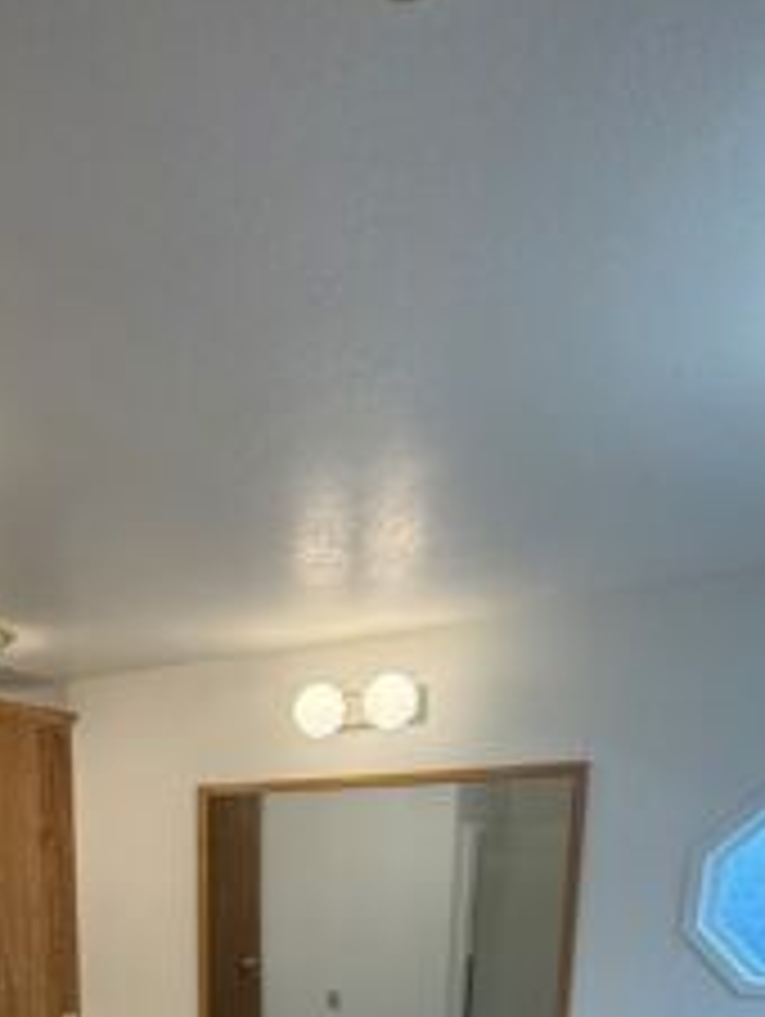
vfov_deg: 44.6
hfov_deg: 41.3
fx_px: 971
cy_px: 1073
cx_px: 162
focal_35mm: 33
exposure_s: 1/120
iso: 100
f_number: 2.2
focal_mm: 2.22
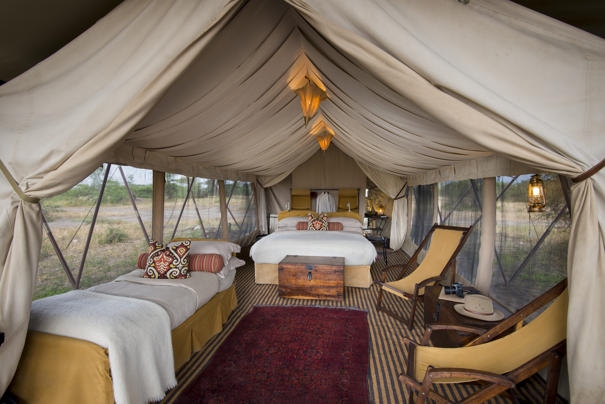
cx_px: 302
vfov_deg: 73.8
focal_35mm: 16
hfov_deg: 96.7
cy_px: 202
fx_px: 269
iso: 200
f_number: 9.5
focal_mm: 16
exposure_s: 1/8
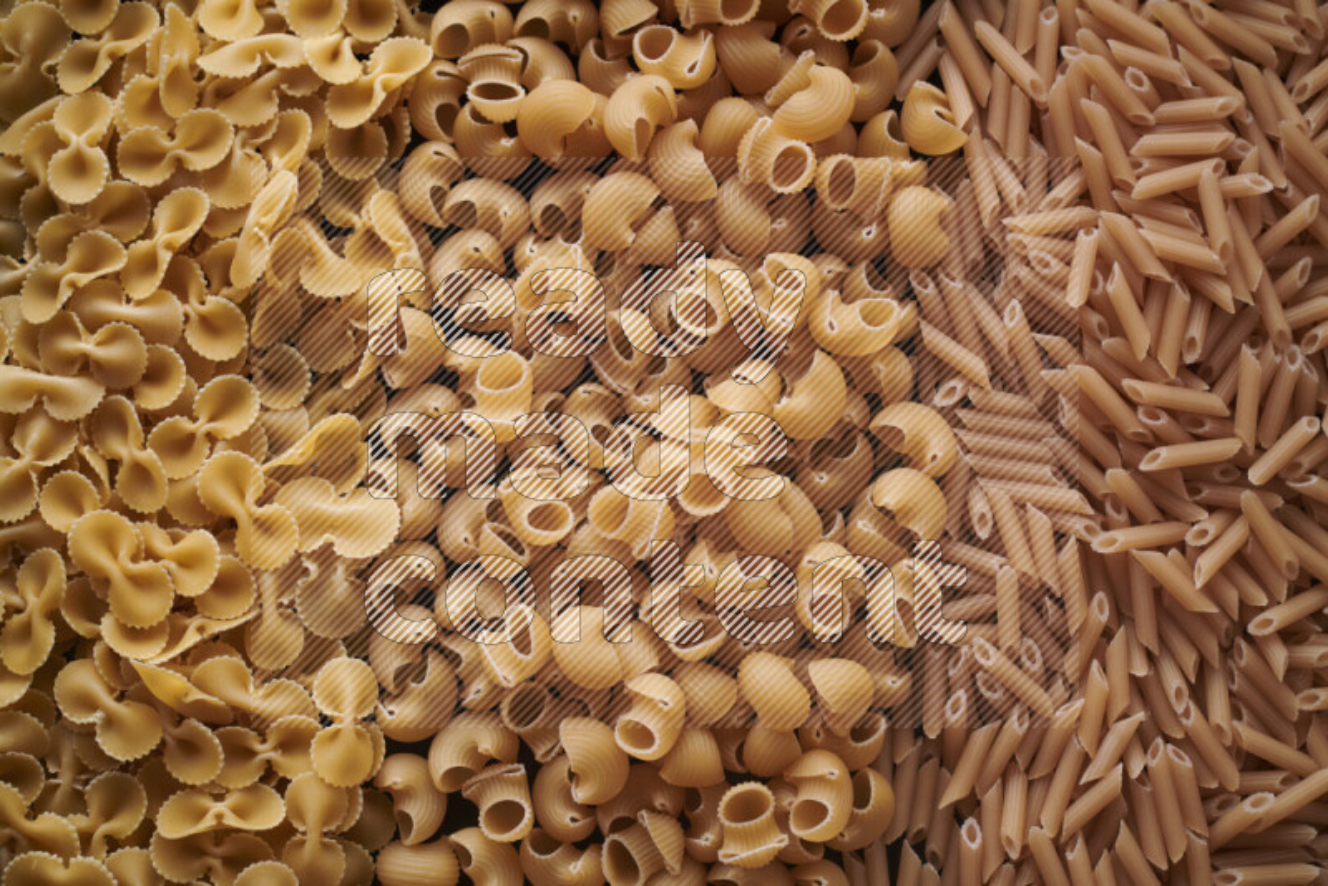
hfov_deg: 39.6
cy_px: 443
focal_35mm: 50
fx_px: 1845
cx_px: 664
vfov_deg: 27.0
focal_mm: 50
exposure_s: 1/100
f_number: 8
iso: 160
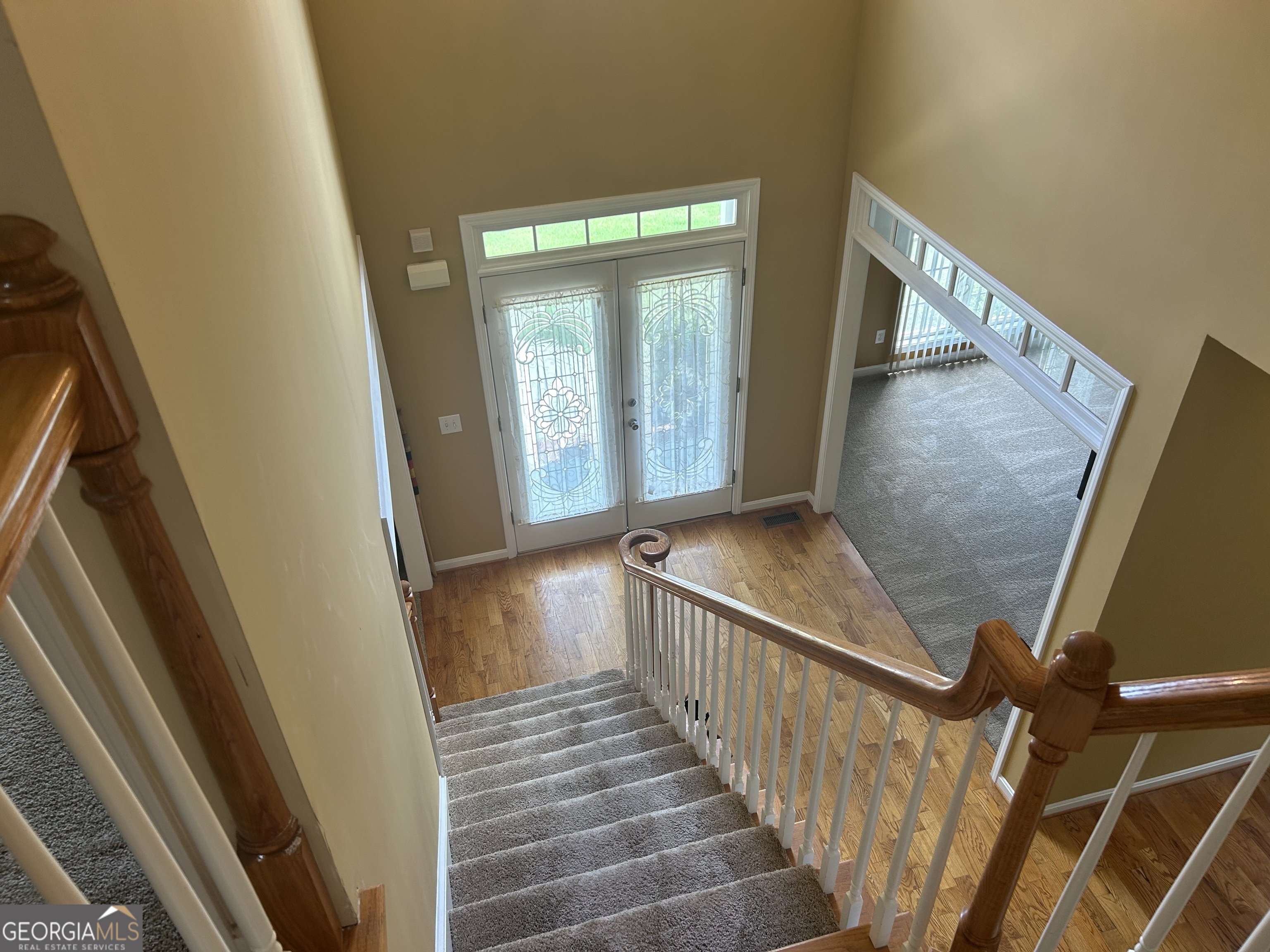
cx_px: 635
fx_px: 954
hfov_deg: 67.3
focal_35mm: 26
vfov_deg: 53.1
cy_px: 476
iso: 80
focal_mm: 5.7
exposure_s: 1/120
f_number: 1.5
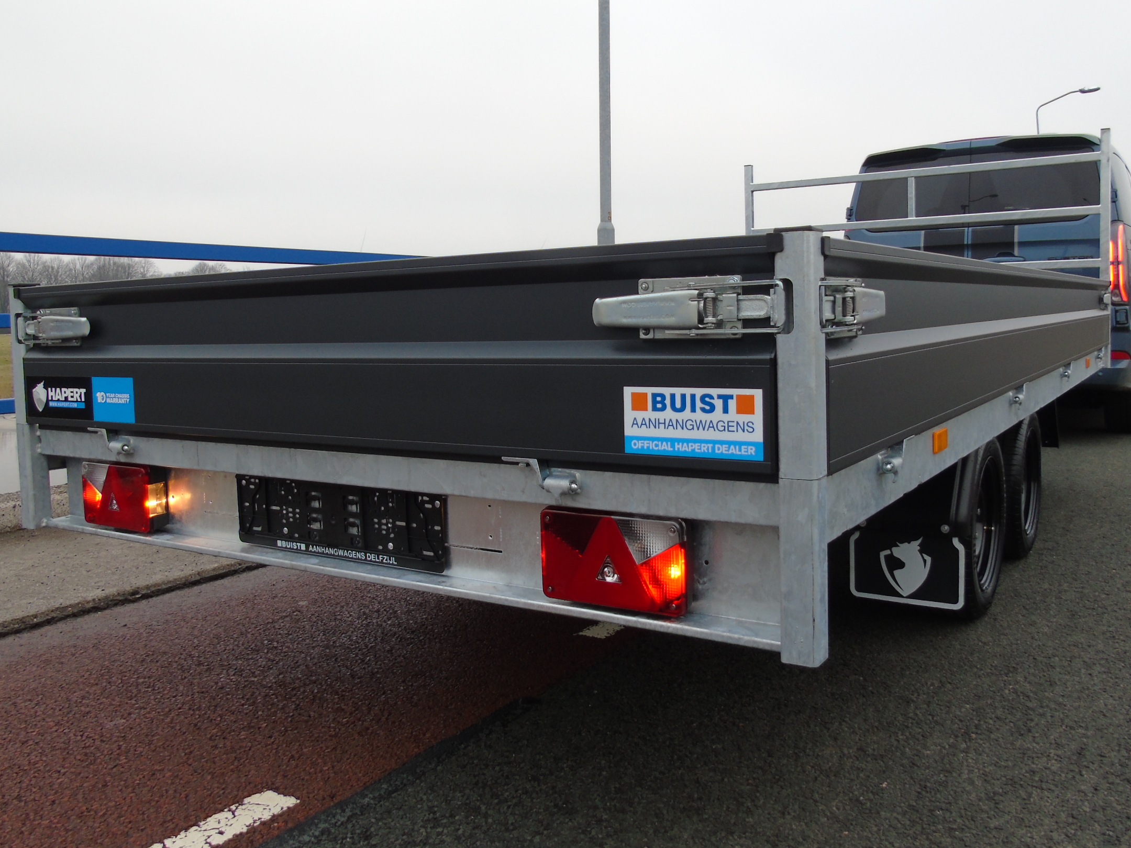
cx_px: 595
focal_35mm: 30
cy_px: 379
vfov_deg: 46.7
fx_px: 980
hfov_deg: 59.9
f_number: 3.4
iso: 80
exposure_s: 1/50
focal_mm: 4.4
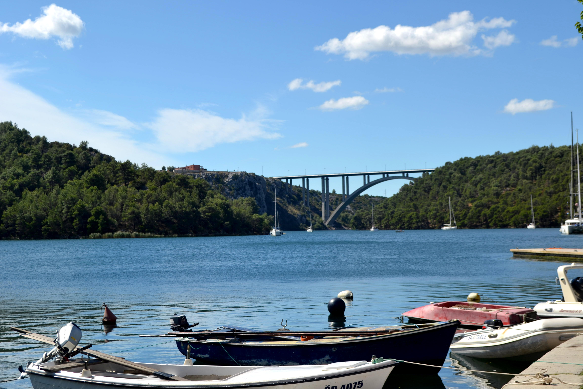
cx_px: 292
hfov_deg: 36.9
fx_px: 874
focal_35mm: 54
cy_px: 194
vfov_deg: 25.1
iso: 100
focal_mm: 36
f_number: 7.1
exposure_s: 1/200
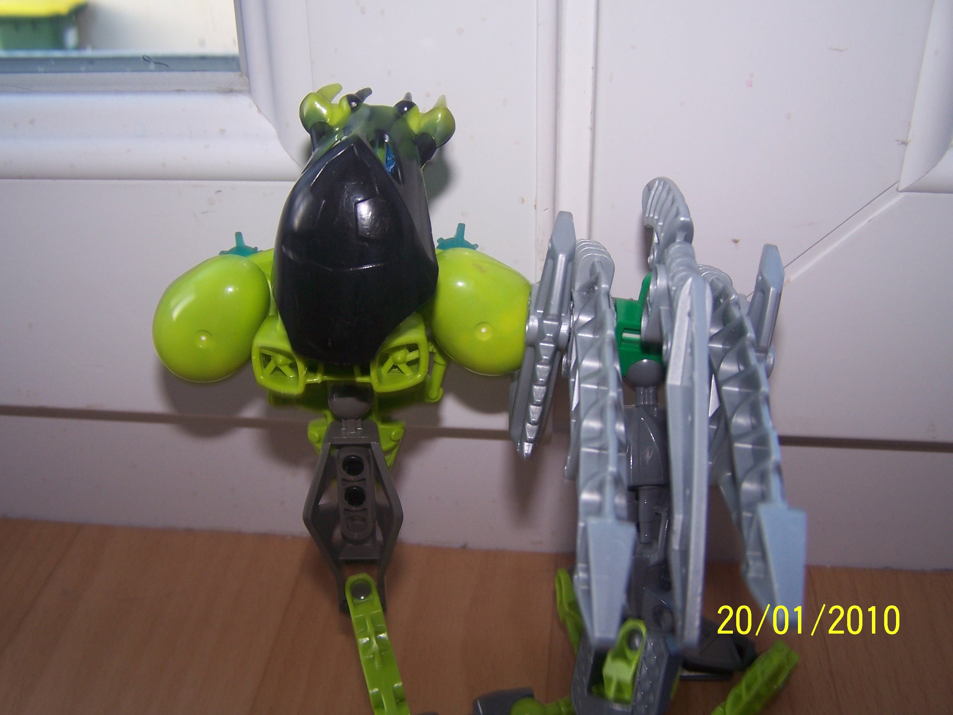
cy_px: 358
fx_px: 1046
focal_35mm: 38
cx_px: 476
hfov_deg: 49.0
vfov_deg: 37.7
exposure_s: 1/60
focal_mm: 6.3
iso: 80
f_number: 2.8
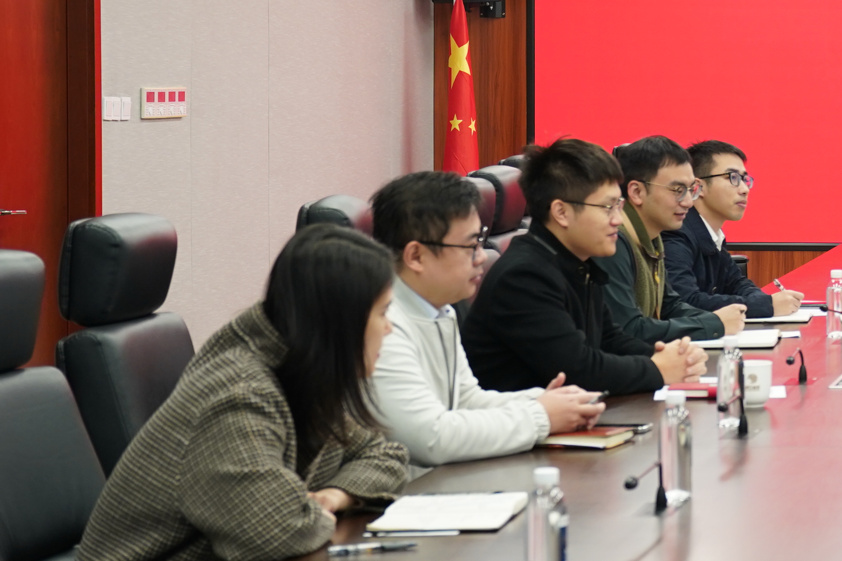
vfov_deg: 11.4
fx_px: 2806
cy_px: 158
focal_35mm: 120
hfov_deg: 16.1
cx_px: 1135
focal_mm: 42
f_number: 3.5
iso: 640
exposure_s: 1/60
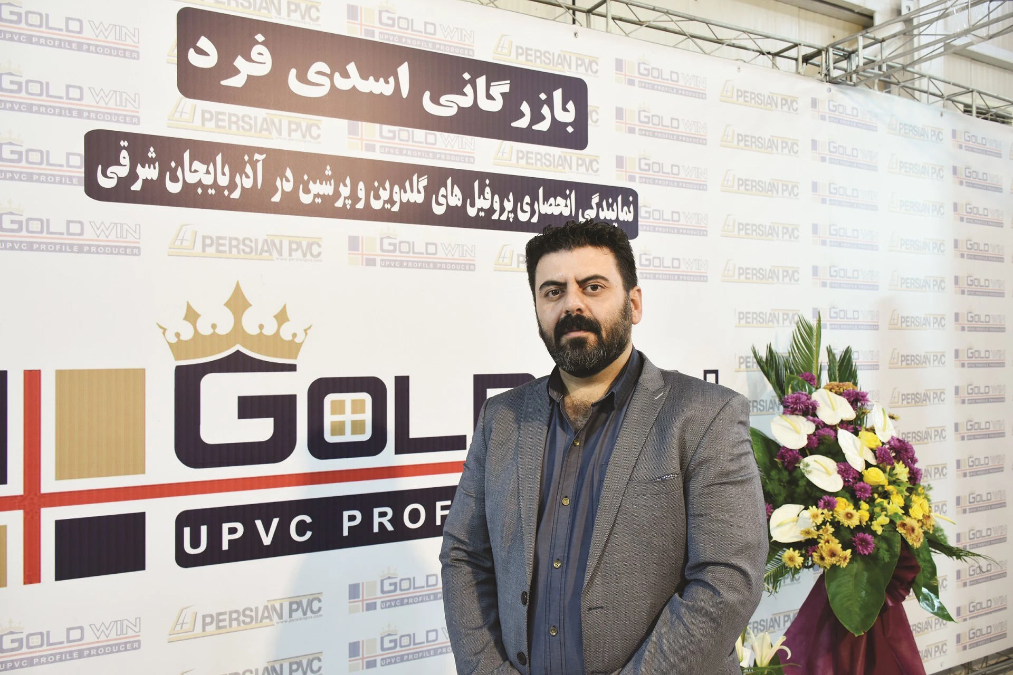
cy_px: 338
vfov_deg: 47.9
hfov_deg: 67.4
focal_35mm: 27
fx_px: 760
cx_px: 506
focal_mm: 18
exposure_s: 1/40
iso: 400
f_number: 4.5
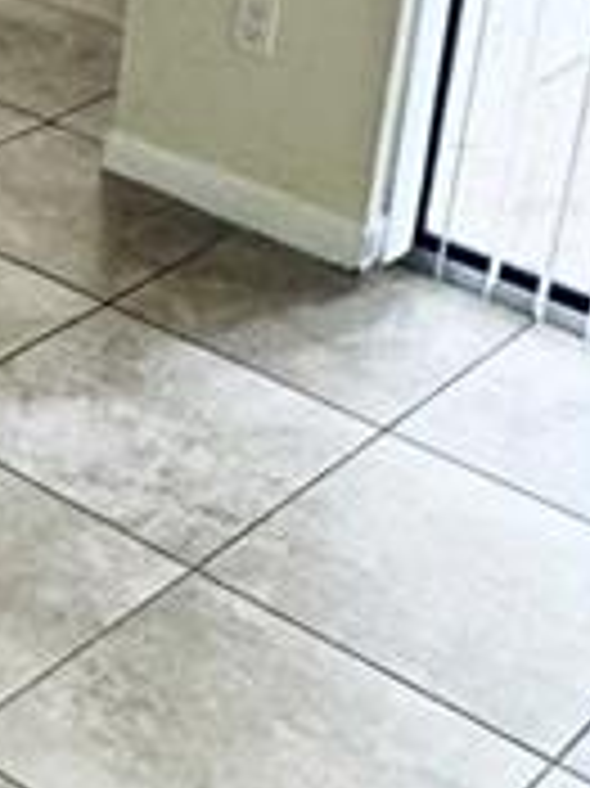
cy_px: 0
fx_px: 2184
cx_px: -279
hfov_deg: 14.4
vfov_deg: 19.8
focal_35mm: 96
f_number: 2.2
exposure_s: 1/99
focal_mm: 2.22
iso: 250
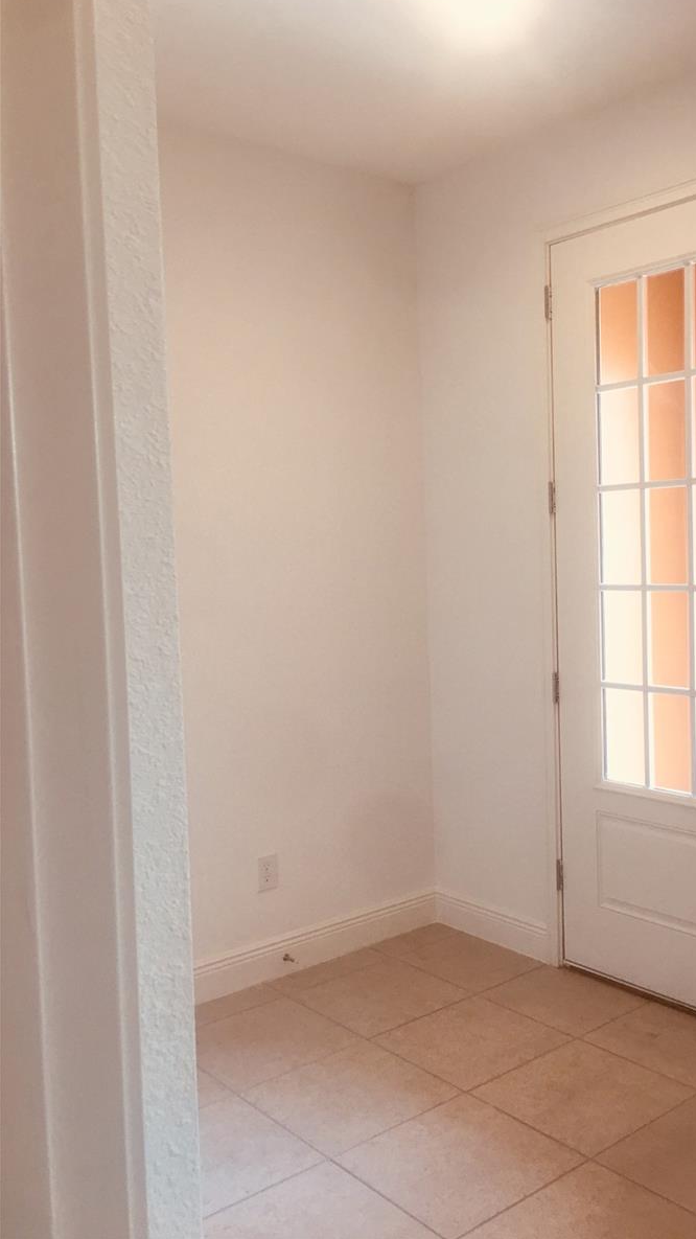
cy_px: 614
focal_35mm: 32
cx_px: 469
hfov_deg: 36.2
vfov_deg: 61.0
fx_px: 1051
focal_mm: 4.15
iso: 32
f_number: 2.2
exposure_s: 1/40
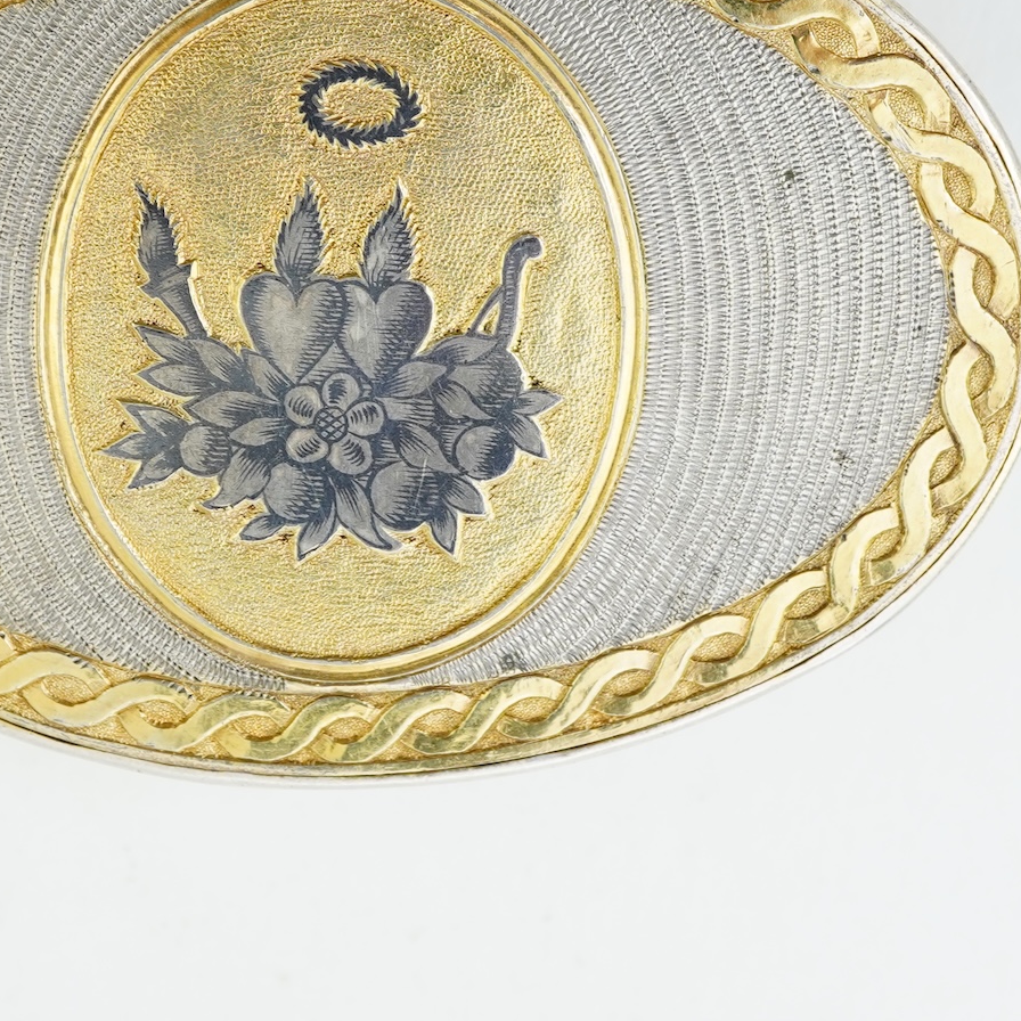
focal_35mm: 84
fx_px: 2803
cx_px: 348
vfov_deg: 20.6
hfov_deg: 20.6
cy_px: 385
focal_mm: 30
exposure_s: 1/50
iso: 640
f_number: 13
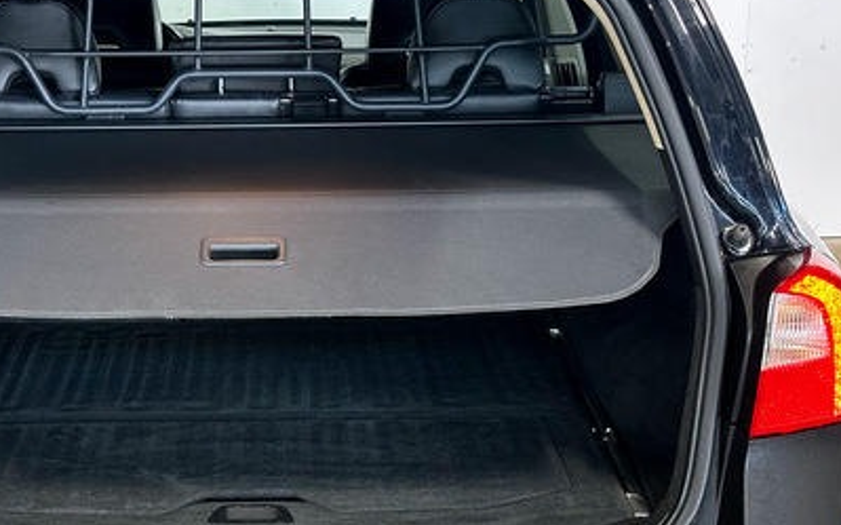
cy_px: 382
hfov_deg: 24.8
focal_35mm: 83
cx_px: 257
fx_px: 1902
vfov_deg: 15.7
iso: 400
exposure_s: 1/40
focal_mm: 6.86
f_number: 1.8
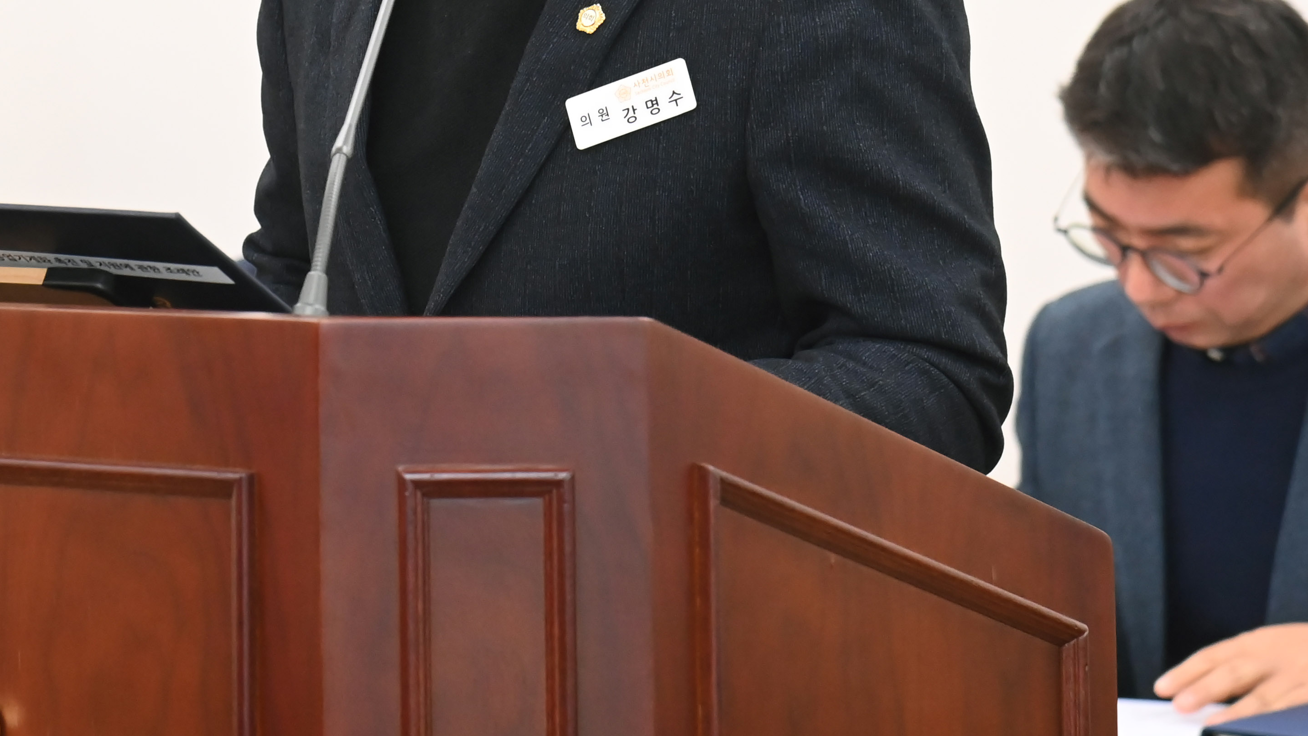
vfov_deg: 5.0
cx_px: 353
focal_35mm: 244
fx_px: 8462
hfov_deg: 8.8
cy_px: 18
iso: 5000
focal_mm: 120
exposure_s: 1/250
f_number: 6.3
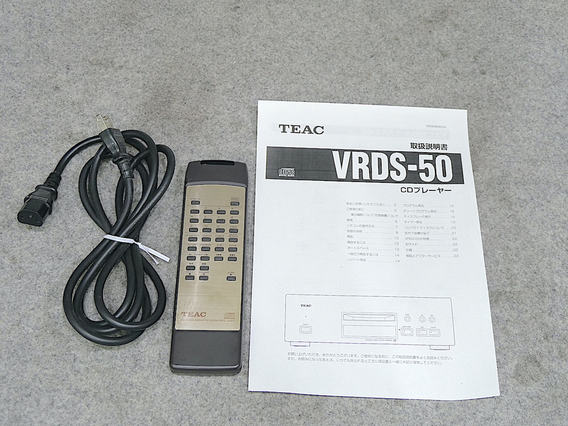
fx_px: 820
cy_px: 213
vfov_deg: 29.1
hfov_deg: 38.2
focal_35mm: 50
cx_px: 284
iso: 200
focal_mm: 9
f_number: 4.1
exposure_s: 1/15
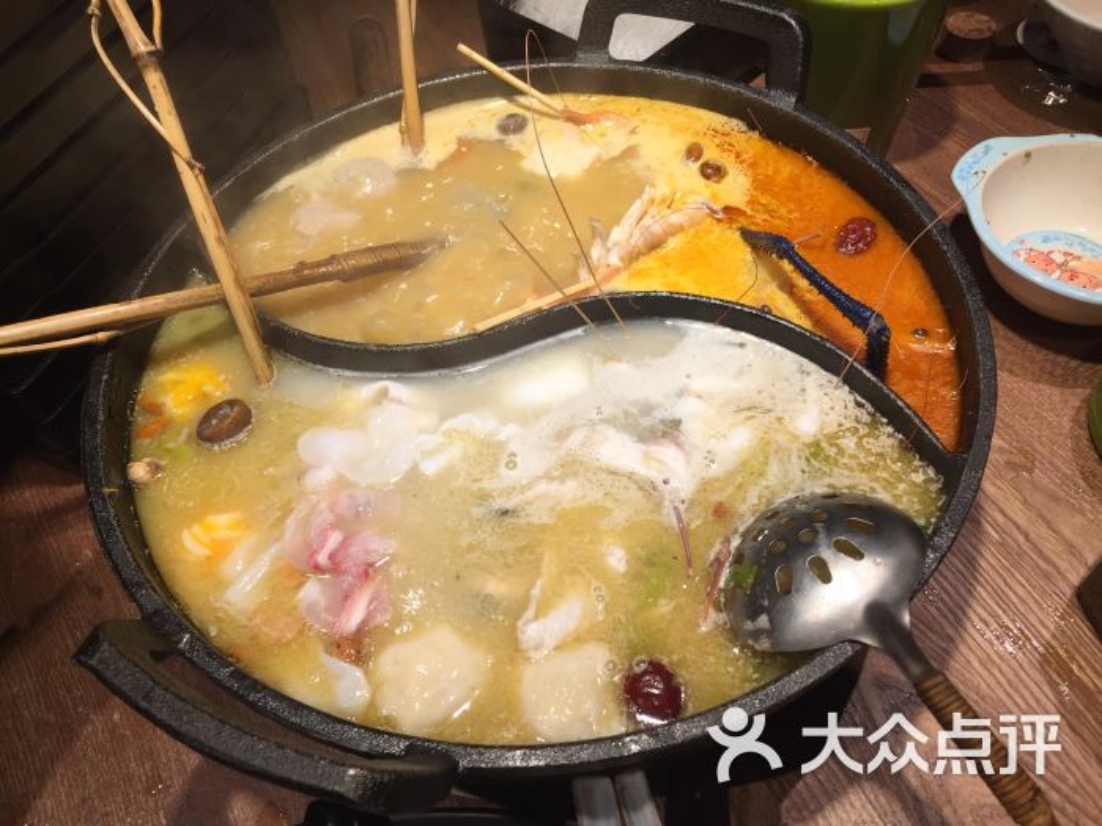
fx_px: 923
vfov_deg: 48.2
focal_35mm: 29
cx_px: 551
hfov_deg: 61.7
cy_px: 413
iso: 40
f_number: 2.2
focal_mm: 4.15
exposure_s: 1/100
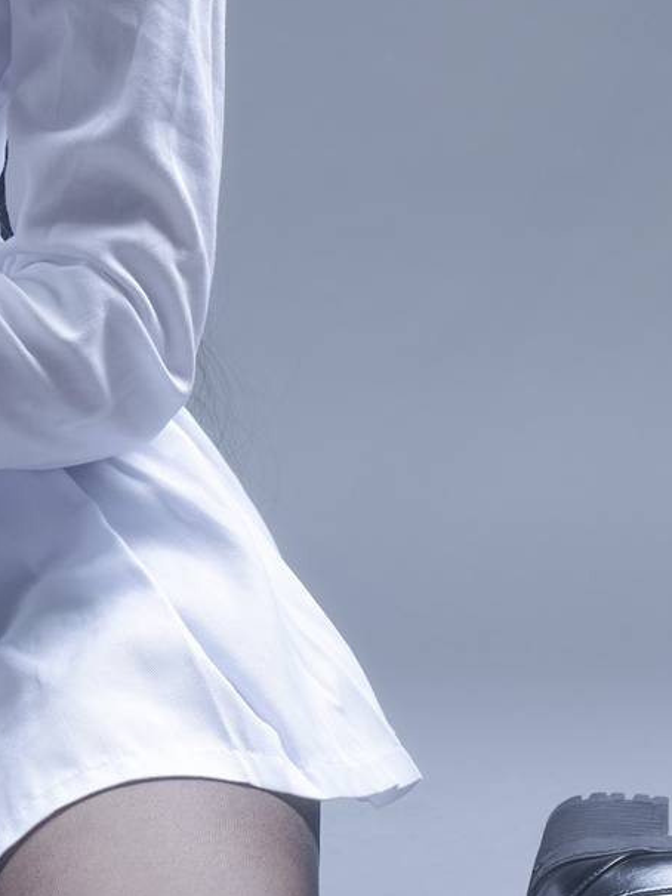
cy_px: -5
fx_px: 3700
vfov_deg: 13.6
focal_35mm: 143
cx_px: 4
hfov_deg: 10.3
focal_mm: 50
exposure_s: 1/160
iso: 200
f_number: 8
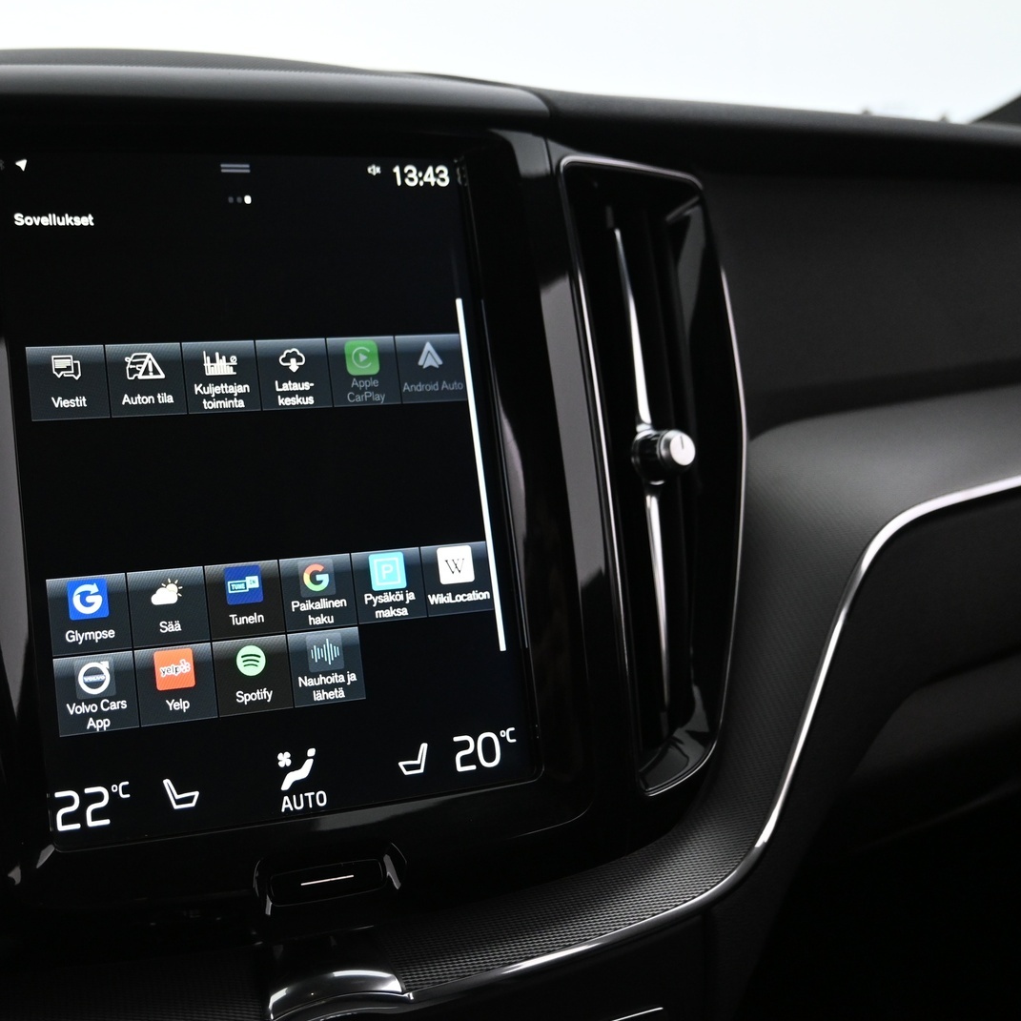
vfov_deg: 45.3
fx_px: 1223
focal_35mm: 37
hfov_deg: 43.8
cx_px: 254
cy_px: 514
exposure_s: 1/30
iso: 1800
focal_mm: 19
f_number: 3.8
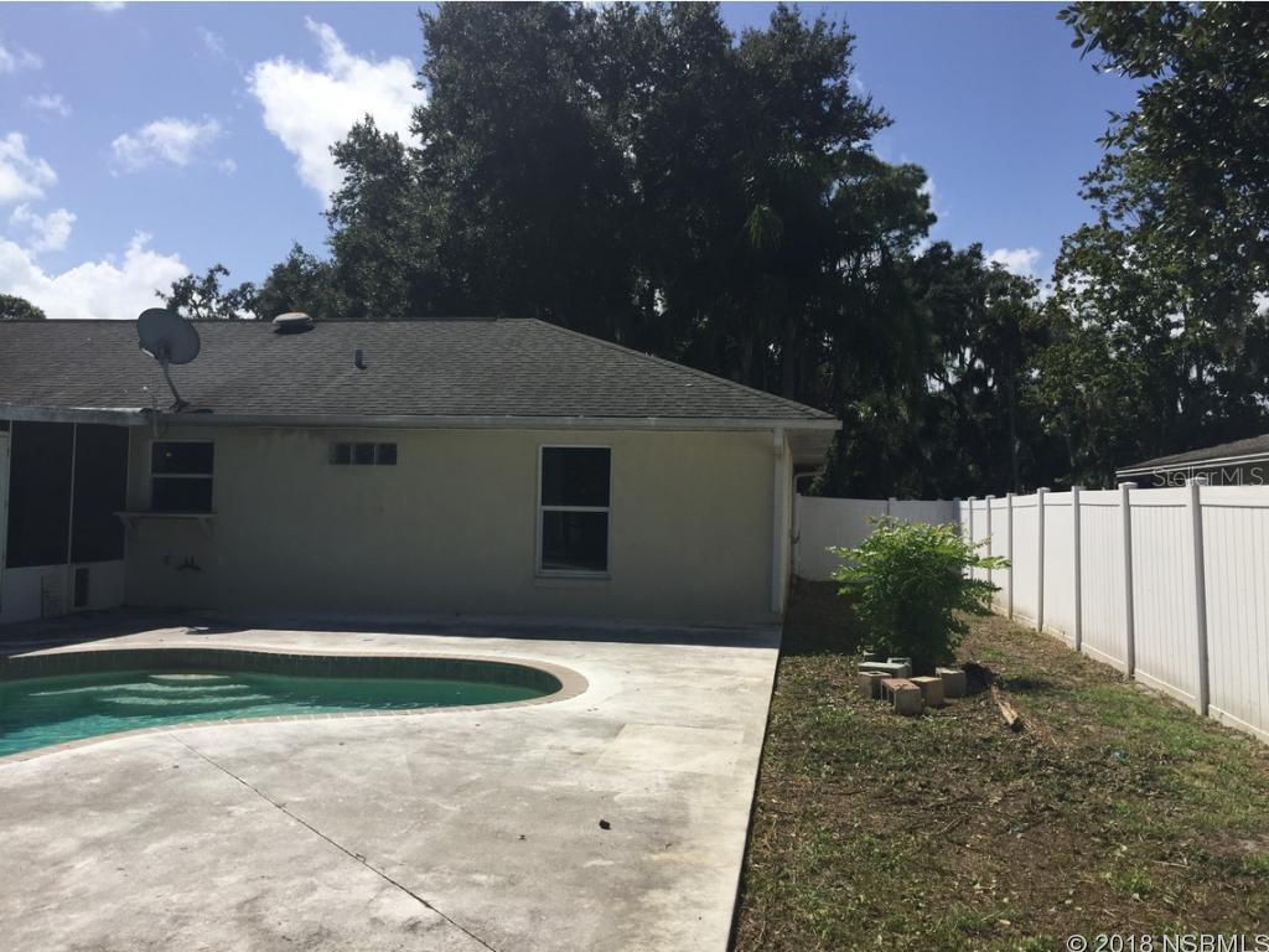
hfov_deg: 61.7
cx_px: 634
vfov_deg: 48.2
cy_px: 476
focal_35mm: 29
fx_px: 1063
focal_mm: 4.15
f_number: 2.2
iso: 32
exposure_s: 1/2825
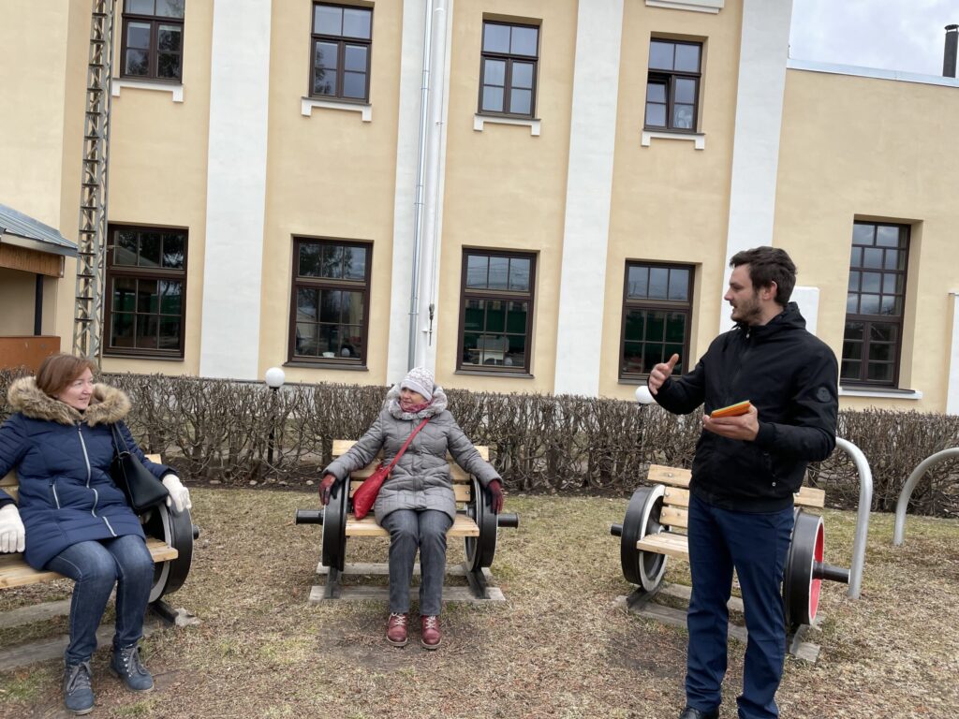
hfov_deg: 67.3
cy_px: 360
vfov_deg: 53.1
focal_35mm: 26
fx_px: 720
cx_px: 480
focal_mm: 4.2
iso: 32
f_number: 1.6
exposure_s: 1/997
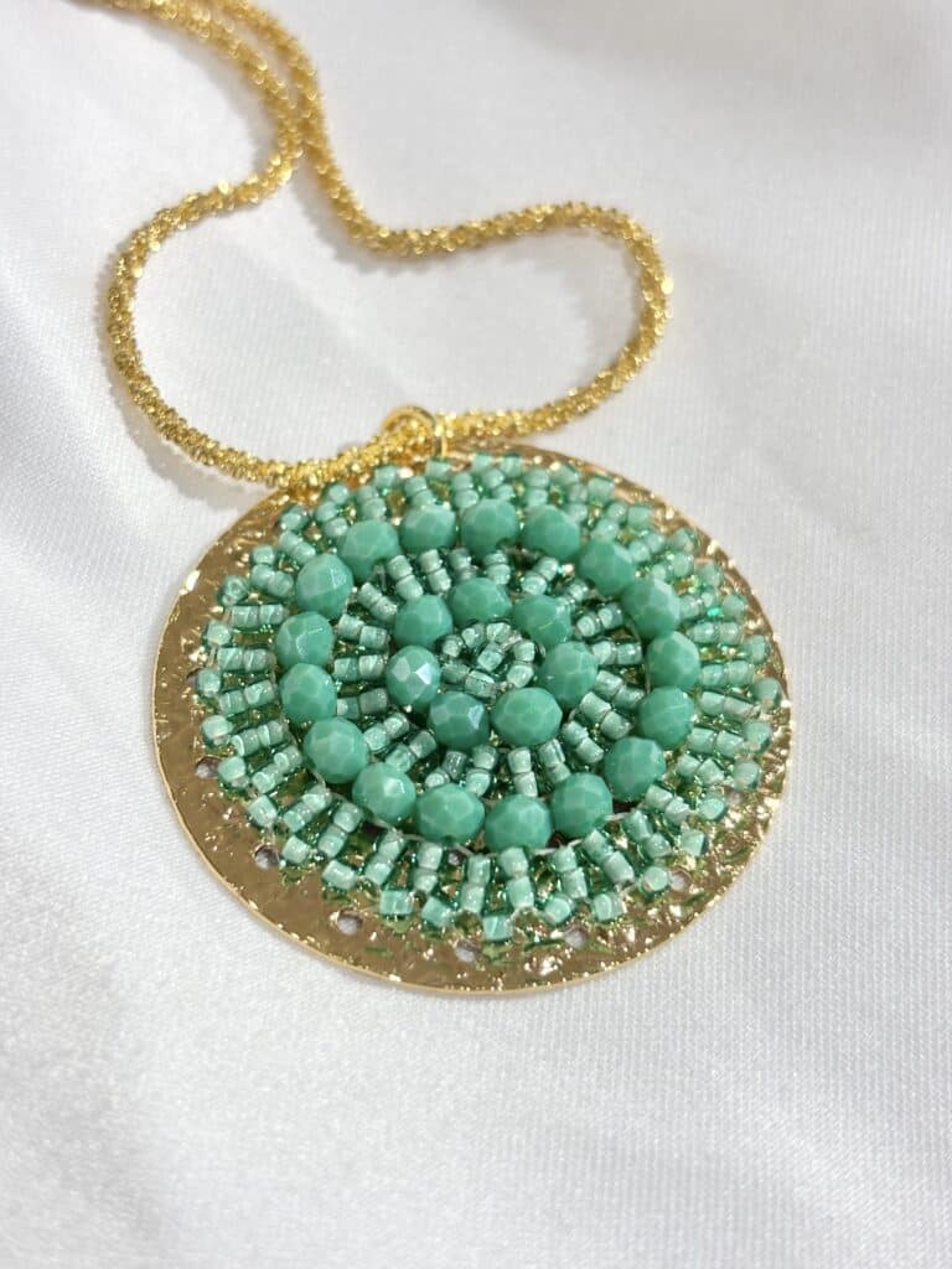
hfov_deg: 28.0
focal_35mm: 52
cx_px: 476
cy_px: 634
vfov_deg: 36.8
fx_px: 1907
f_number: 1.6
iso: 32
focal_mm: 5.96
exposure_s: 1/156
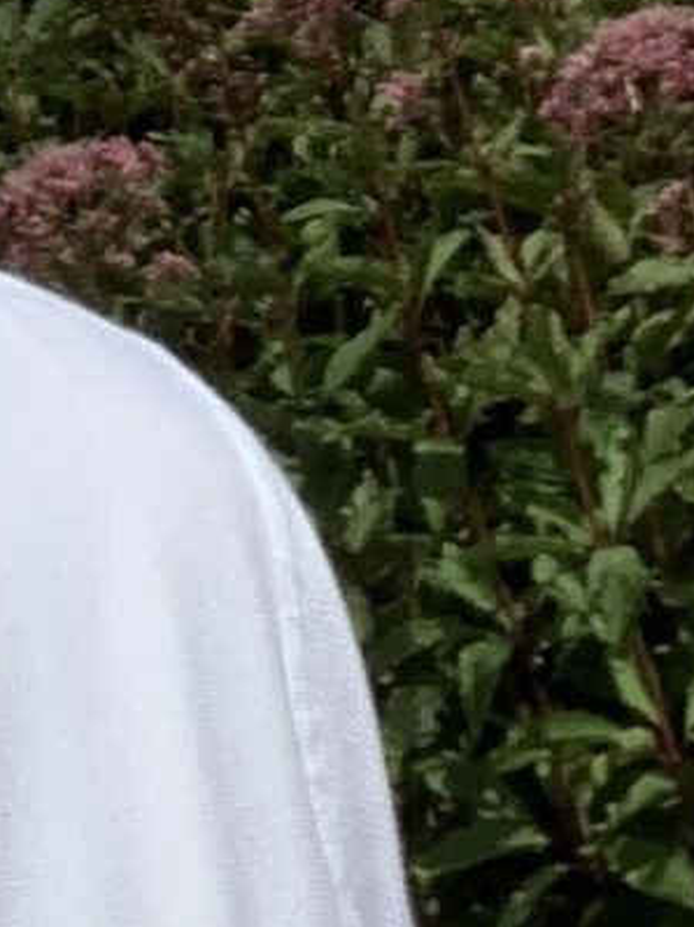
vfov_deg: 9.3
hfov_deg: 7.2
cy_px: -538
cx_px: 161
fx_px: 5513
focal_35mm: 206
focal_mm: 2.87
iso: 20
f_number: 2.2
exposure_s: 1/1965
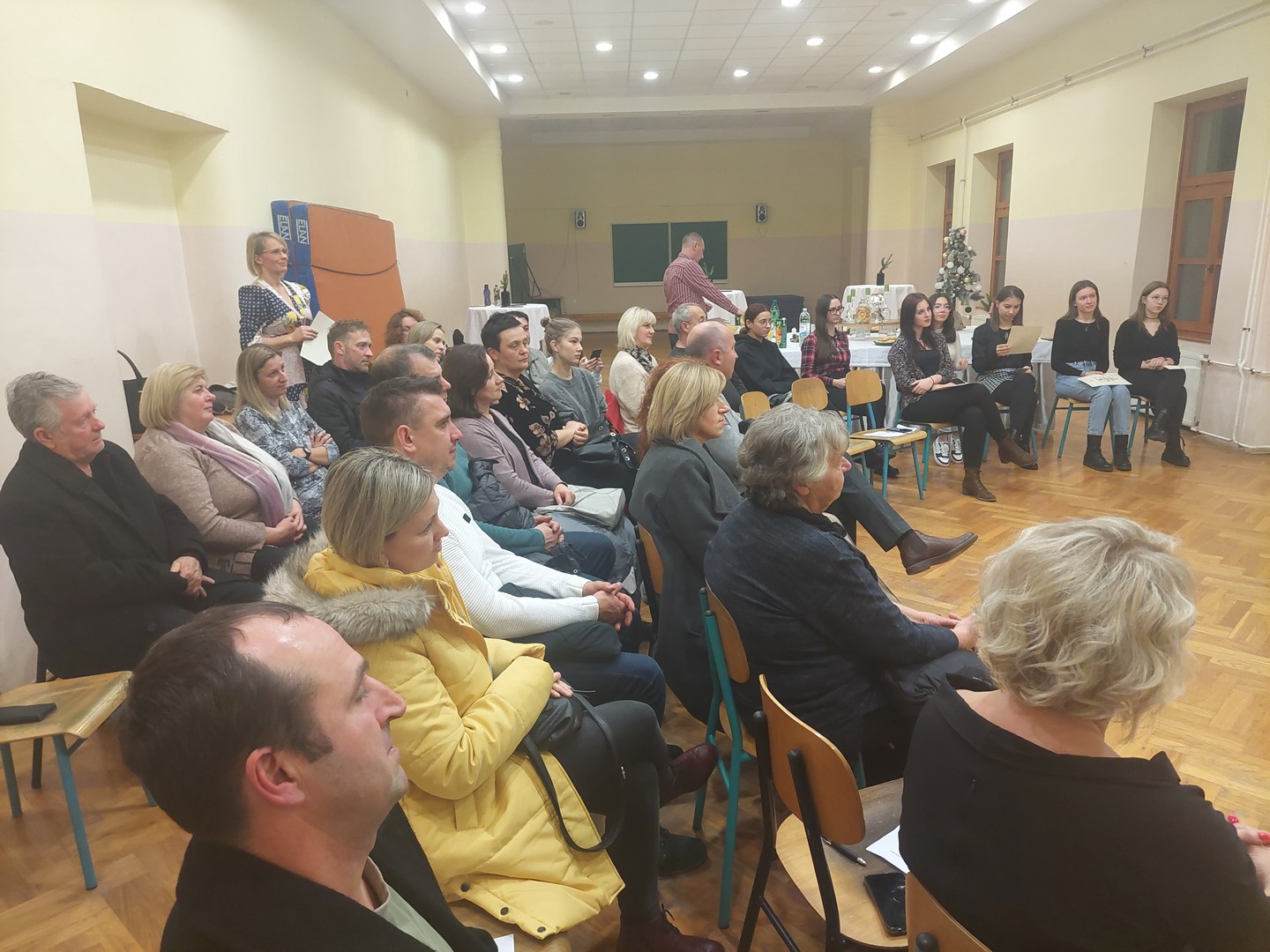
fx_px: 917
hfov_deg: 69.4
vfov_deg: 54.9
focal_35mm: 25
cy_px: 476
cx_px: 635
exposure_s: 1/33
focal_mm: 5.23
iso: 500
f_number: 1.8
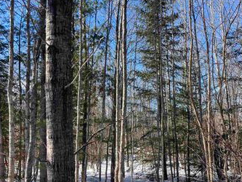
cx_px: 131
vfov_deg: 34.4
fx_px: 294
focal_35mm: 42
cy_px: 96
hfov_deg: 44.7
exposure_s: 1/762
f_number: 1.8
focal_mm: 3.99
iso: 20
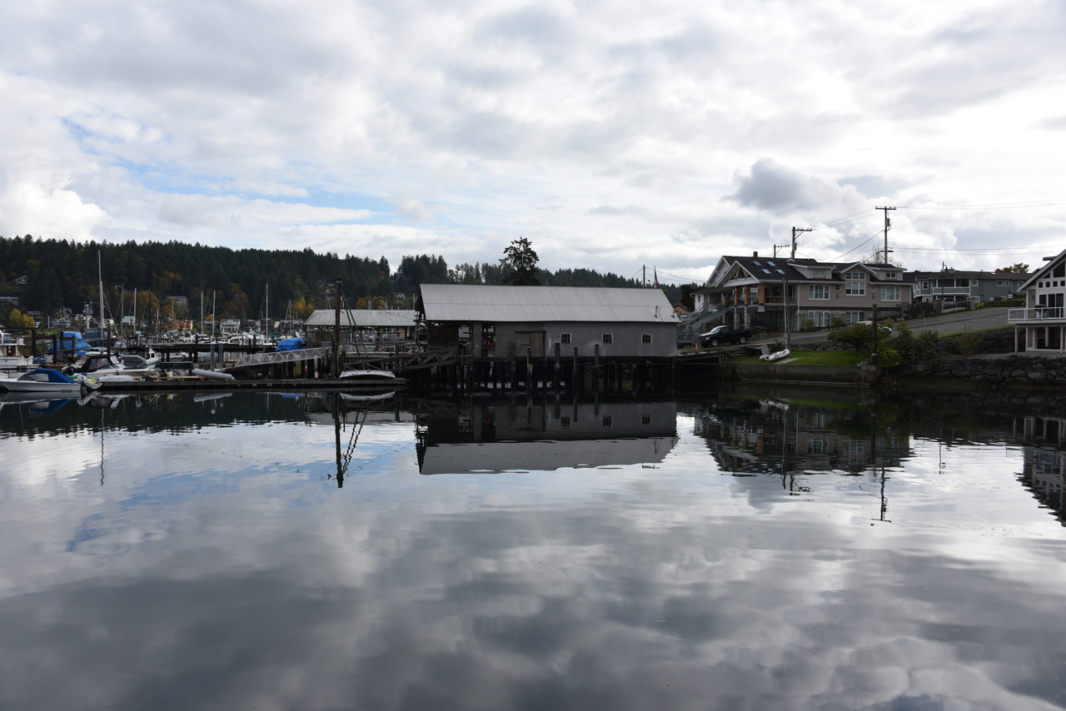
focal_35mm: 28
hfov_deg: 65.5
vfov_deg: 46.4
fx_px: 829
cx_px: 533
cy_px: 356
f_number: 8
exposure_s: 1/250
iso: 100
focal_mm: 28
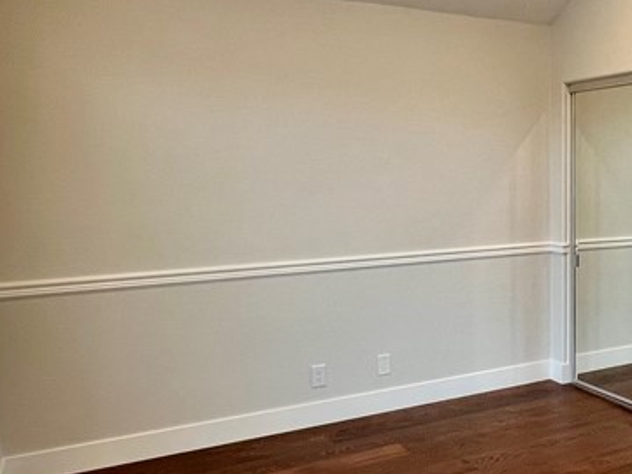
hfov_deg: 46.1
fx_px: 676
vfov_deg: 38.4
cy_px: 293
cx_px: 548
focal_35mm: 37
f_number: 1.8
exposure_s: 1/120
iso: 160
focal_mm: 1.57
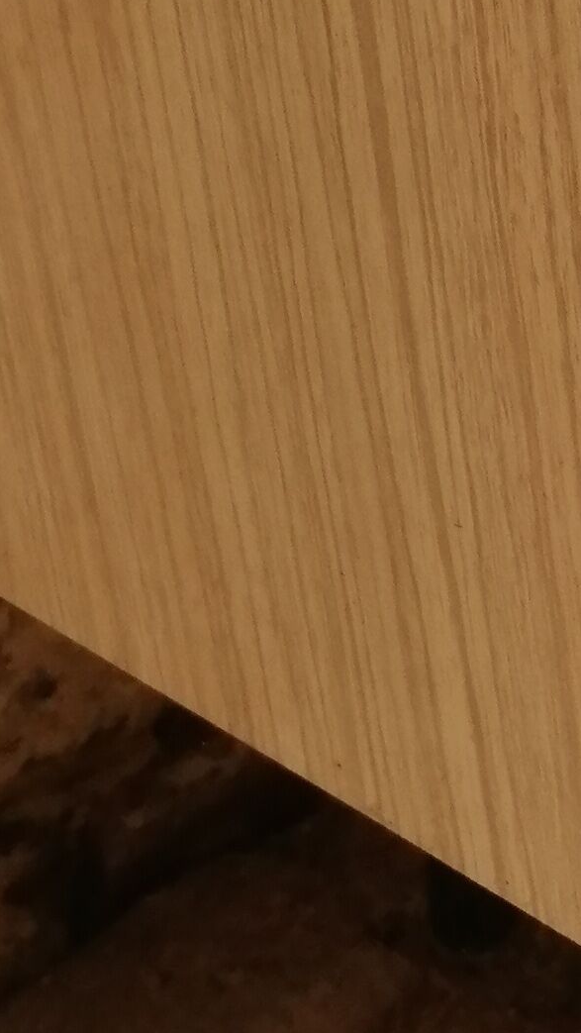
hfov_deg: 10.5
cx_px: 765
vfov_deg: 17.9
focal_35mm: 113
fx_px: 3094
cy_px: -234
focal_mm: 3.62
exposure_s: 1/743
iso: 50
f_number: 1.8
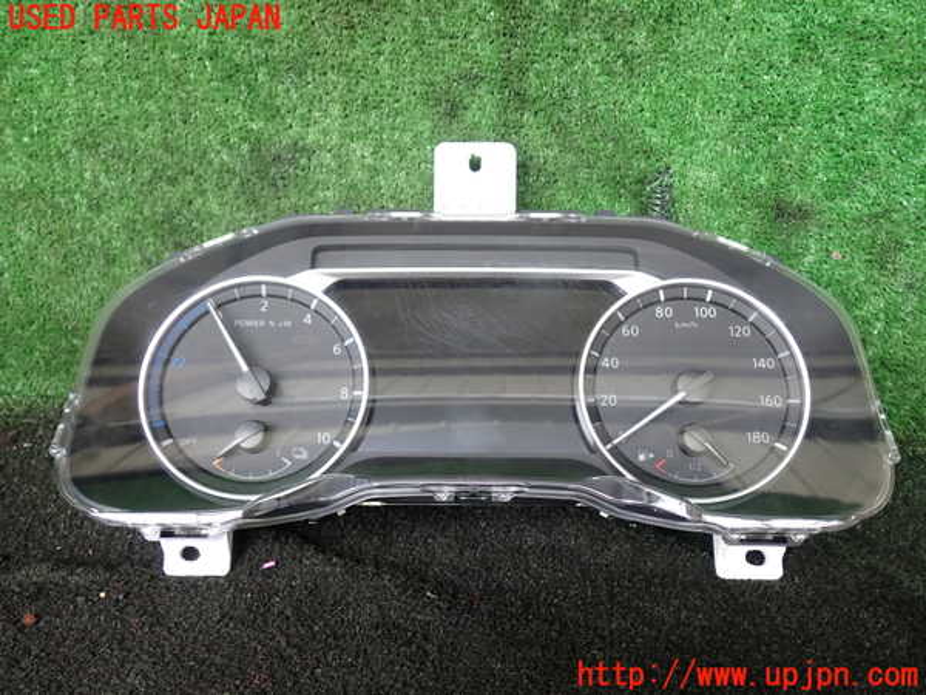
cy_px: 348
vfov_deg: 46.8
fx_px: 803
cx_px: 463
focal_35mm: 30
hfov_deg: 60.0
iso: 200
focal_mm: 5.4
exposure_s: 1/40
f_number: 2.3
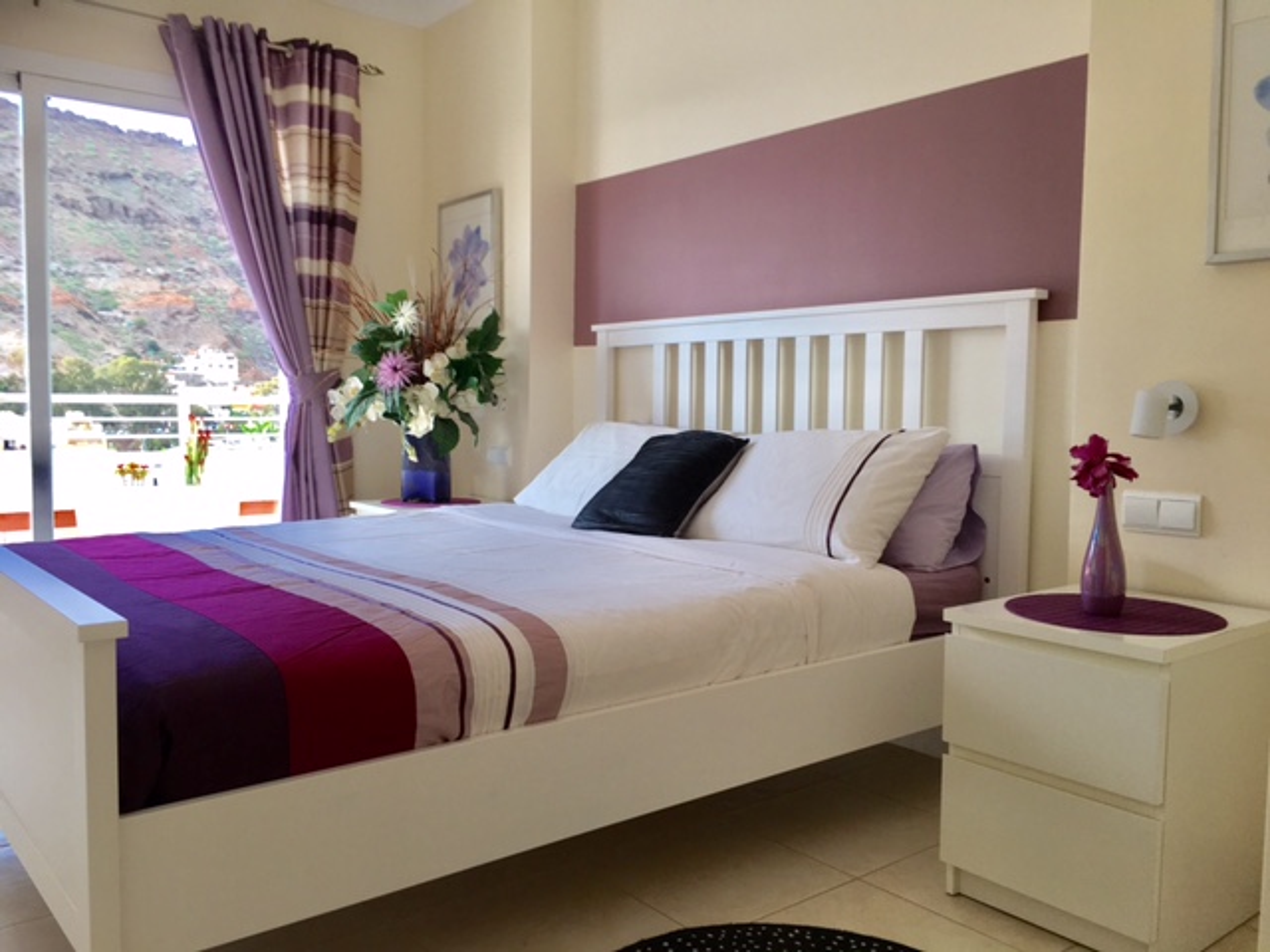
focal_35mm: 29
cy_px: 476
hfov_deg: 61.7
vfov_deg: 48.2
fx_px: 1064
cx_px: 635
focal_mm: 4.15
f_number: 2.2
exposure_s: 1/100
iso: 32
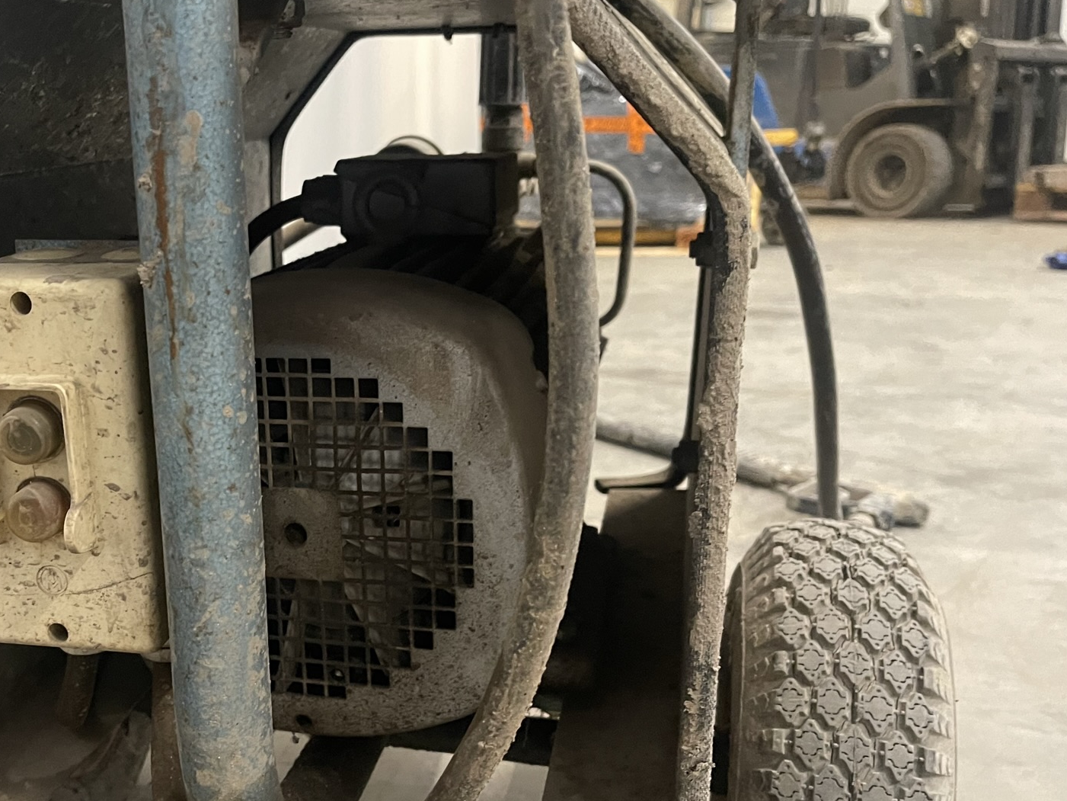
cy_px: 479
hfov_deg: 47.7
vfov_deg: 37.6
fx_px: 1171
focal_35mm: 38
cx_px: 308
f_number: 1.6
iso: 500
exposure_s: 1/33
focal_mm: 5.1
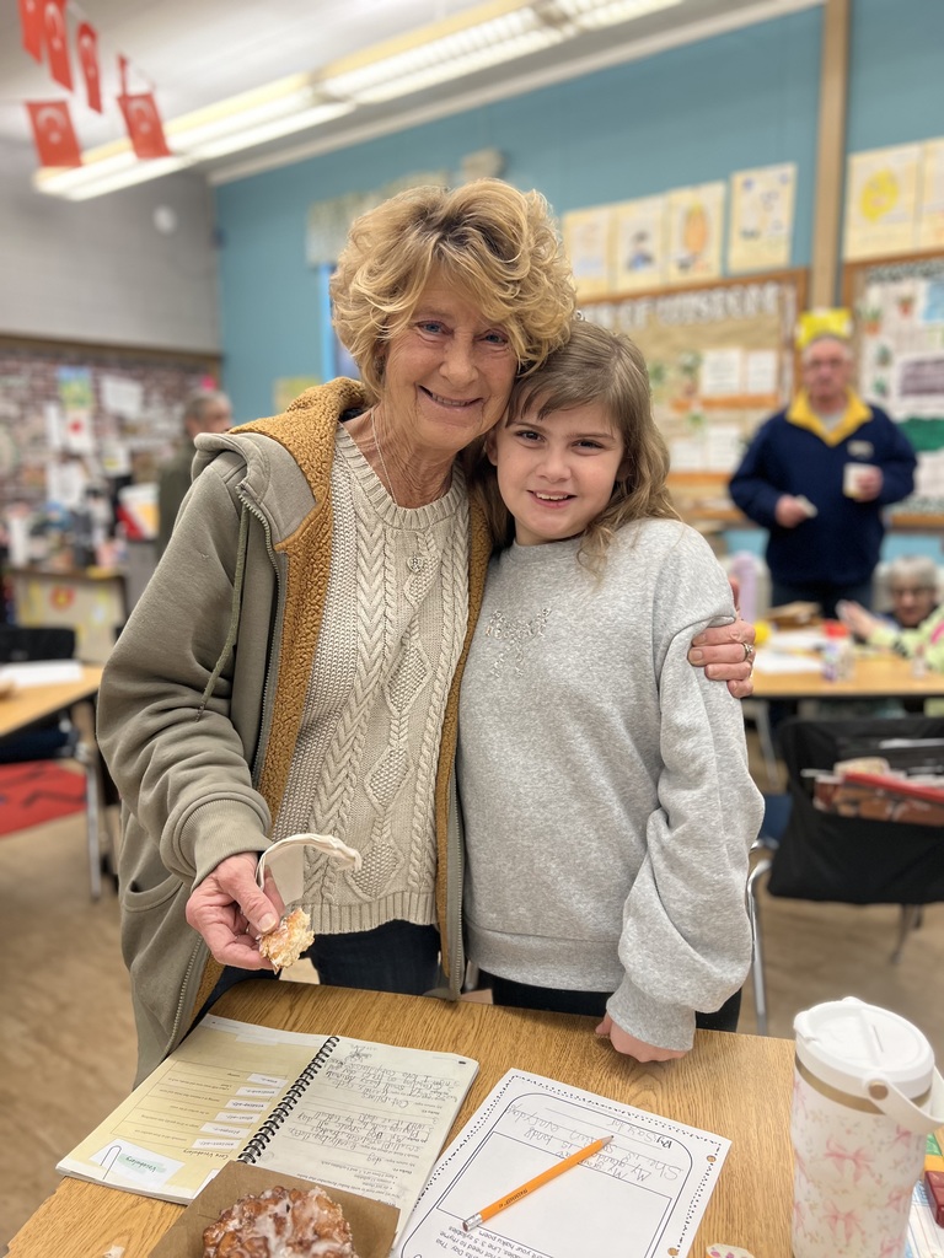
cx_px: 472
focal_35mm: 26
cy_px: 629
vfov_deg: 67.3
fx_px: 945
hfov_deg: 53.1
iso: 100
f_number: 1.5
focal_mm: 5.7
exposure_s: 1/60
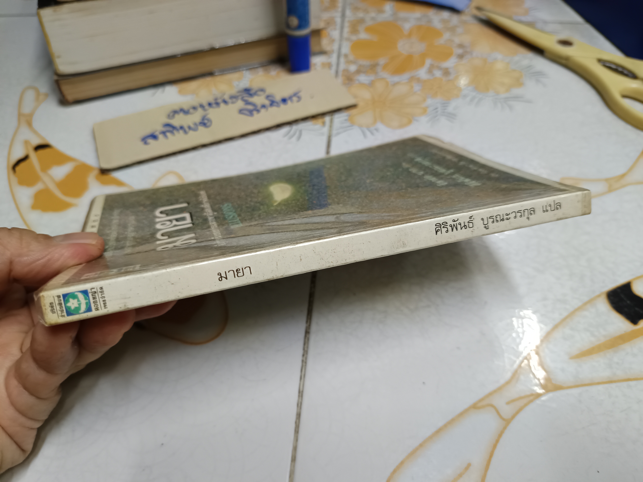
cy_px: 241
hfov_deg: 71.6
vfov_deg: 56.8
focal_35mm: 24
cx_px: 322
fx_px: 446
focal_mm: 5.31
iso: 989
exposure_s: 1/33.3
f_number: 1.7
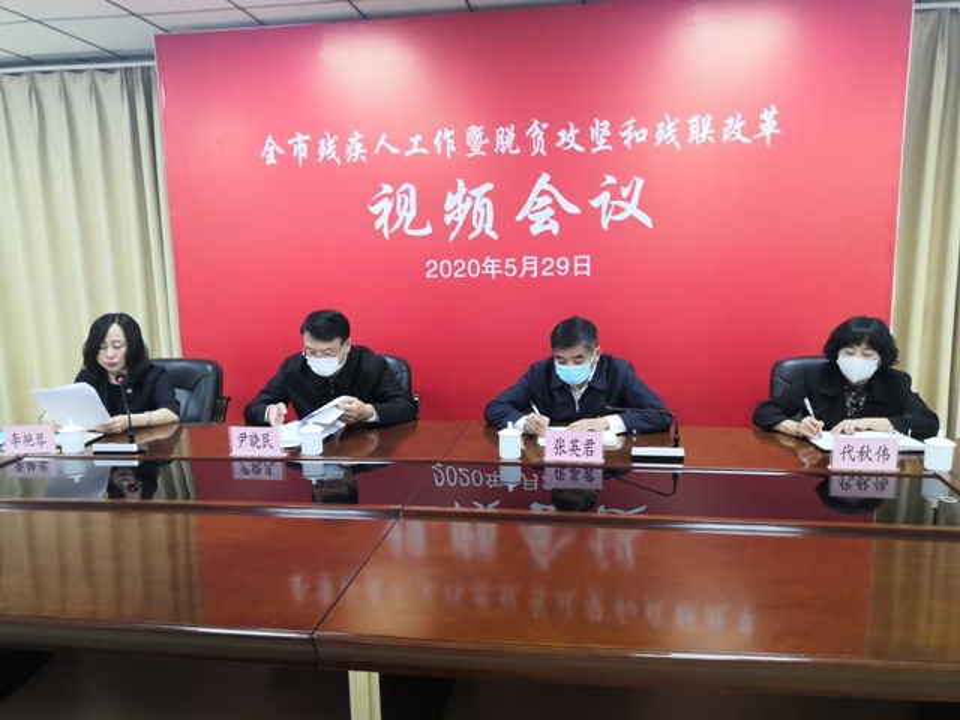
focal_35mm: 27
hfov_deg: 65.3
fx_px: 749
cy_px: 360
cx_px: 480
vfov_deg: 51.4
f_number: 1.8
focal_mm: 3.95
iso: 400
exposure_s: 1/33.3
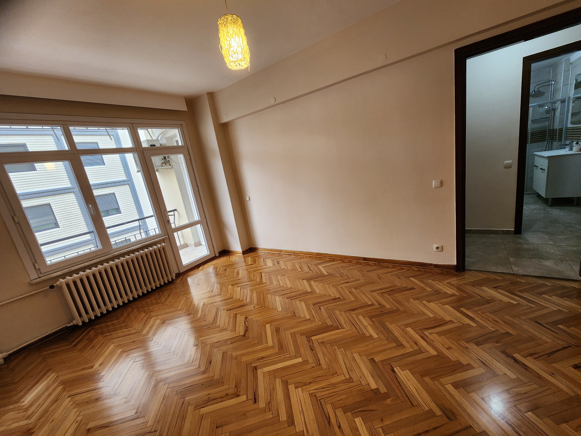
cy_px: 218
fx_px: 218
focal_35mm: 13
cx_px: 290
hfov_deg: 106.2
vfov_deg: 89.9
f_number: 2.2
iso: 160
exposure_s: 1/50
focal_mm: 2.2
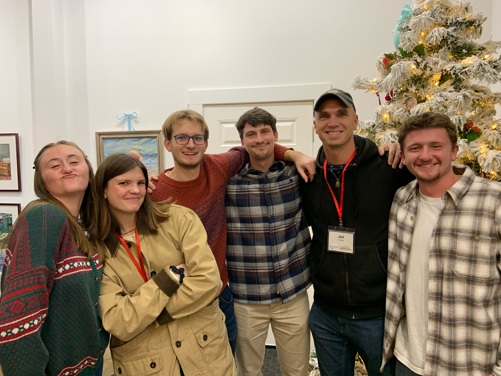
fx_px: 376
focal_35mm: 26
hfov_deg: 67.3
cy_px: 188
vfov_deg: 53.1
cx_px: 250
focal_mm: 4.25
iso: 160
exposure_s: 1/60
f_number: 1.8
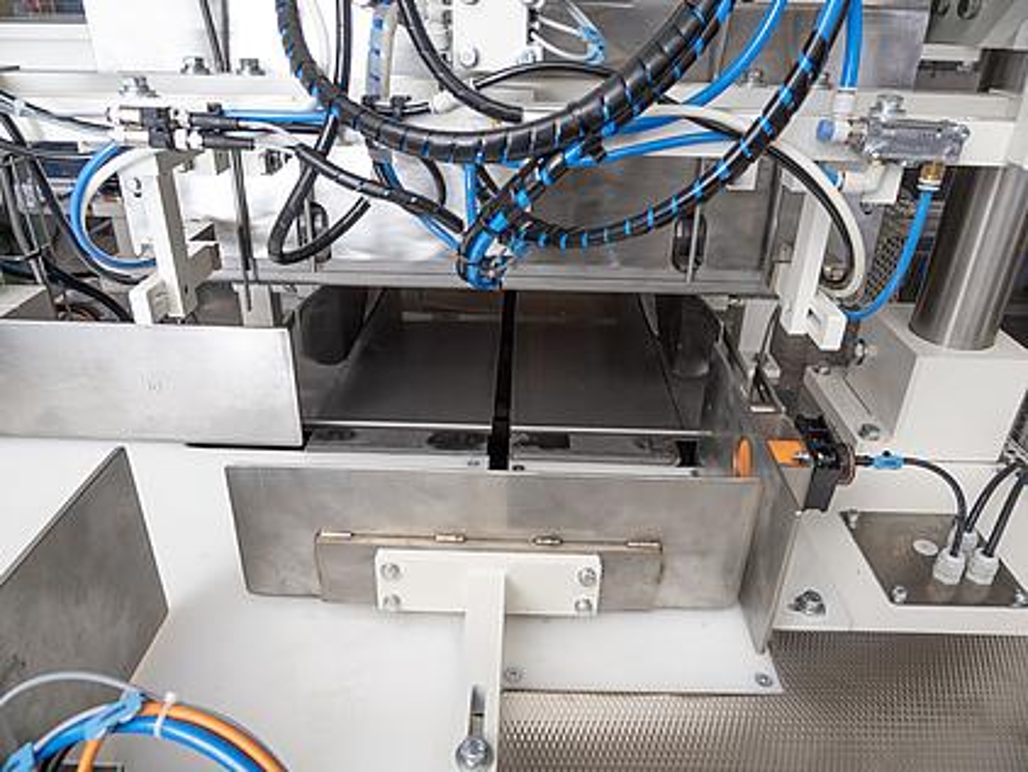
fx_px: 713
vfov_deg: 56.9
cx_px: 514
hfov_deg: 71.6
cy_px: 386
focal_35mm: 24
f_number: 6.3
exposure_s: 1/160
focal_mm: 12
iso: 200
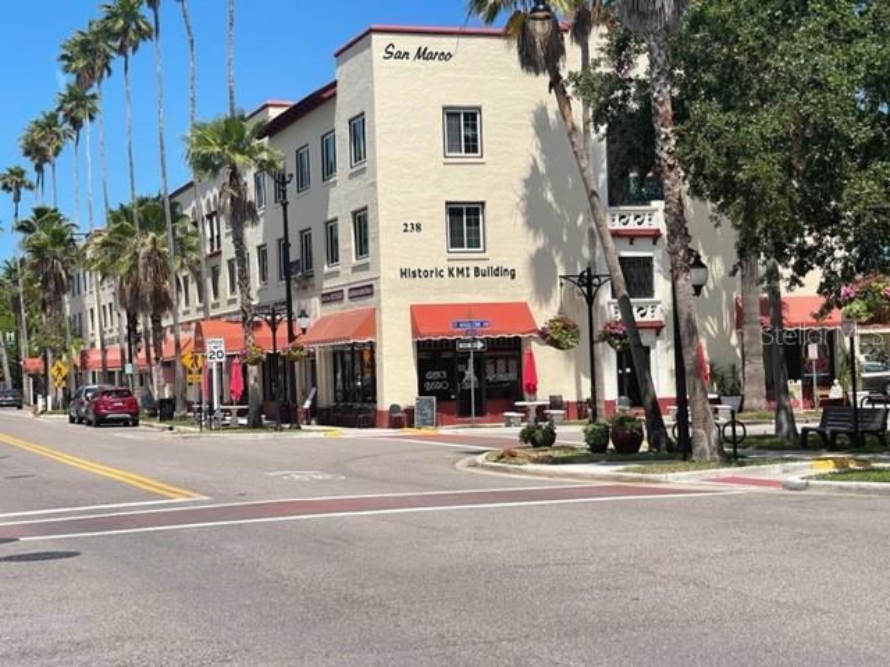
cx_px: 445
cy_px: 334
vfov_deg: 22.9
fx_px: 1645
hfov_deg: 30.3
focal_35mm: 64
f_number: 2.2
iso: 20
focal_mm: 7.5
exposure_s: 1/1468
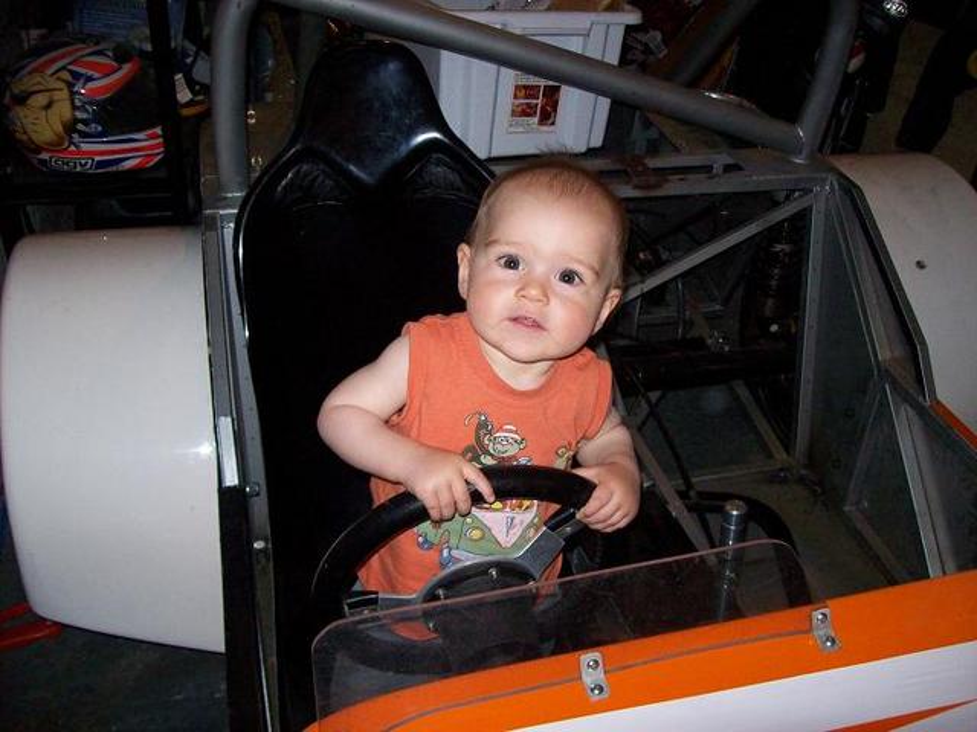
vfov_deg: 39.7
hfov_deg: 51.4
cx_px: 488
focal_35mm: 36
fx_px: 1016
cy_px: 366
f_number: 2.7
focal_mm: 6
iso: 200
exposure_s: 1/64
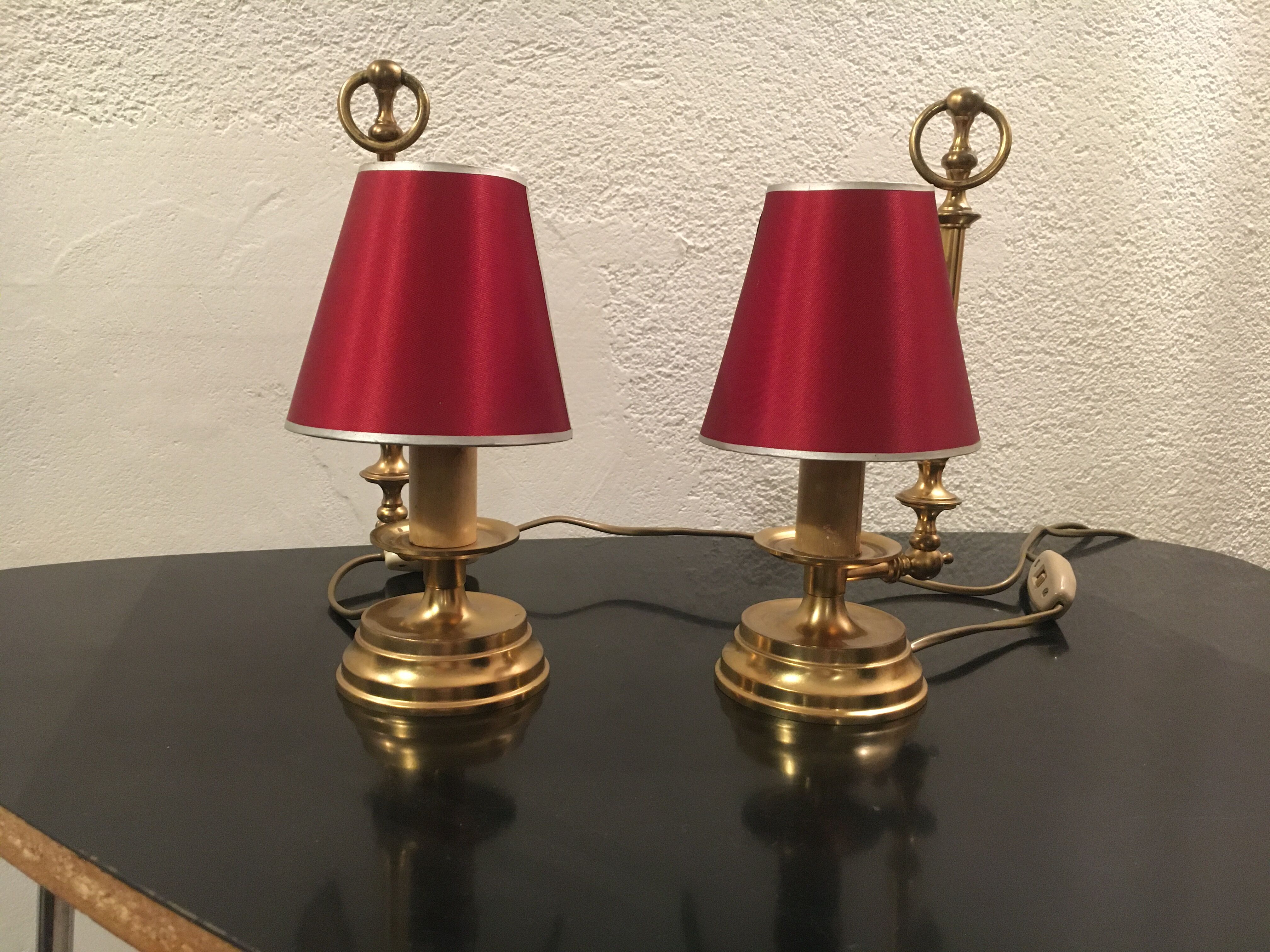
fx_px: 1064
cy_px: 476
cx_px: 635
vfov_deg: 48.2
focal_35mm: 29
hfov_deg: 61.7
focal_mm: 4.15
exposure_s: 1/17
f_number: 2.2
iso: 250
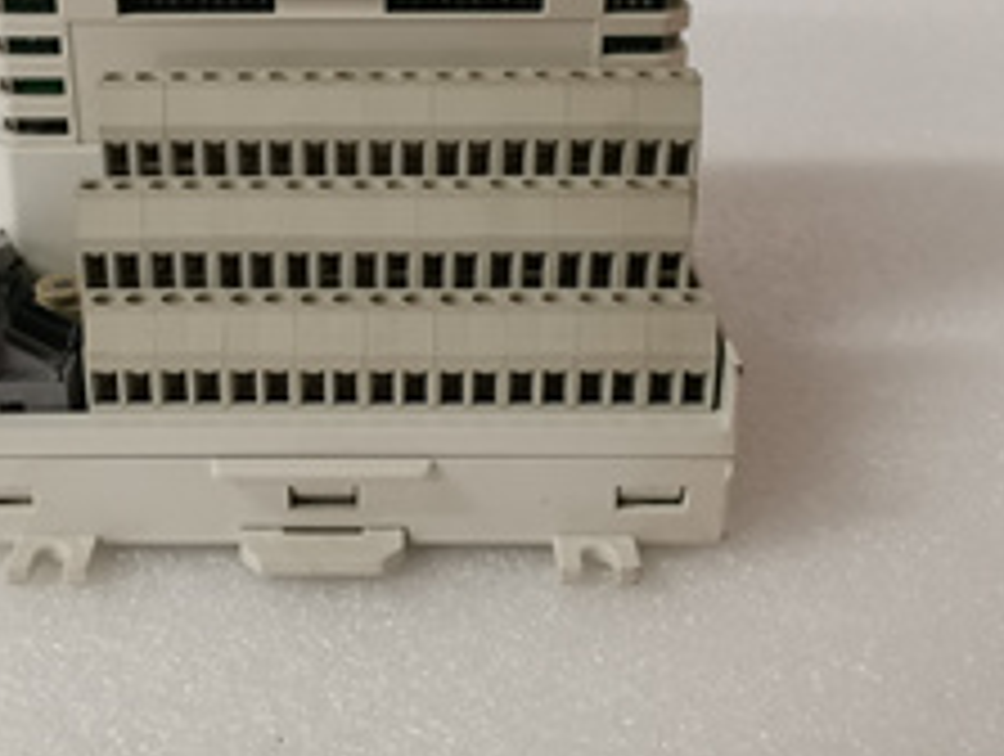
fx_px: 1365
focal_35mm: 47
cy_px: 218
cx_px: 365
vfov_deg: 30.6
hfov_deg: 40.0
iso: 200
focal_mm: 3.95
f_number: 2.2
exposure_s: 1/36
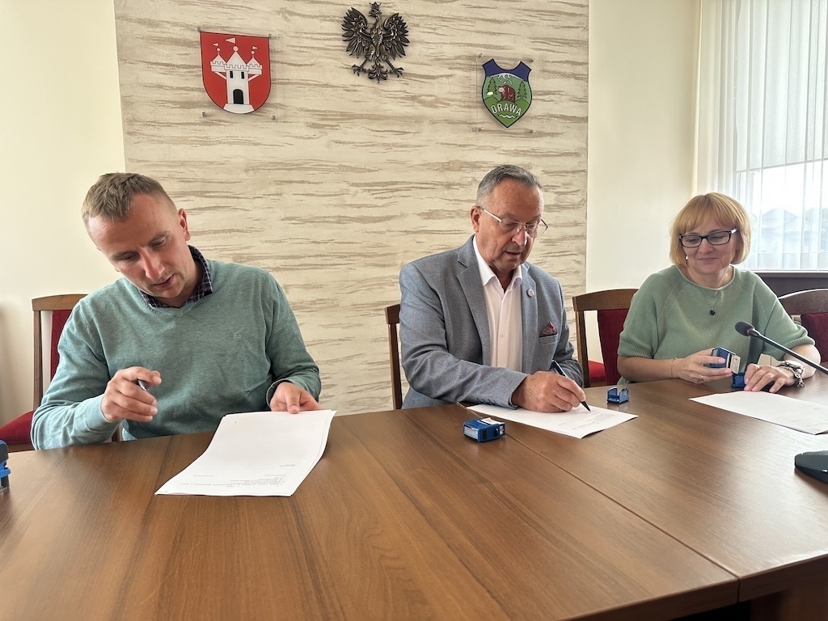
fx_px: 574
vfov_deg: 56.8
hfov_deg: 71.6
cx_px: 414
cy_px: 310
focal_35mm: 24
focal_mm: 6.86
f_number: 1.78
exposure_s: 1/100
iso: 160
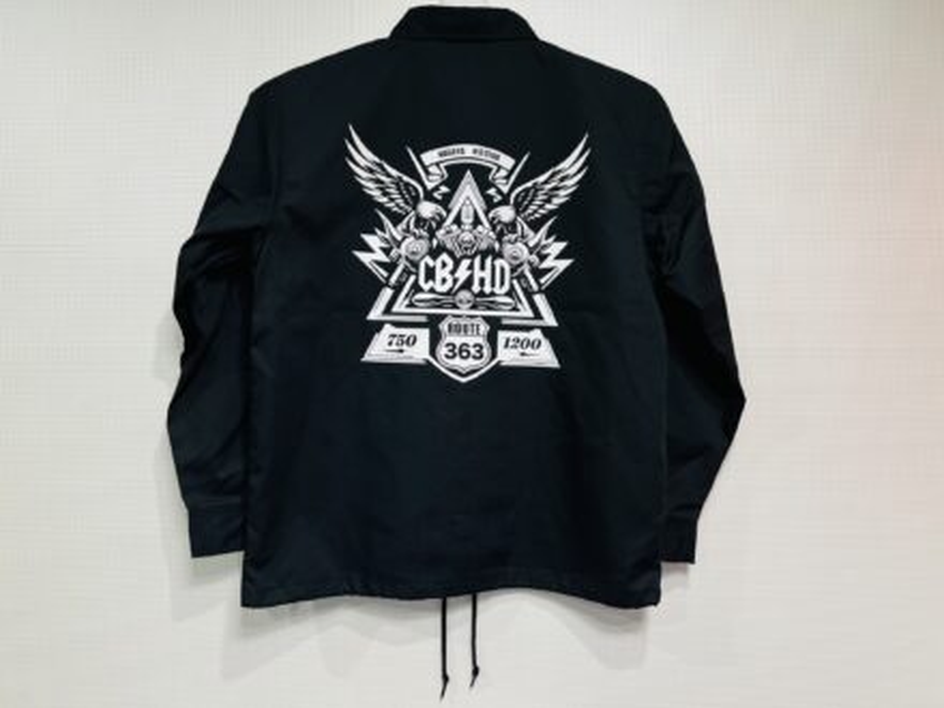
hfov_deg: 67.3
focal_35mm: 26
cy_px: 354
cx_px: 472
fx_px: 709
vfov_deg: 53.1
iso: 100
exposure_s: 1/121
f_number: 1.5
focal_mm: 5.7
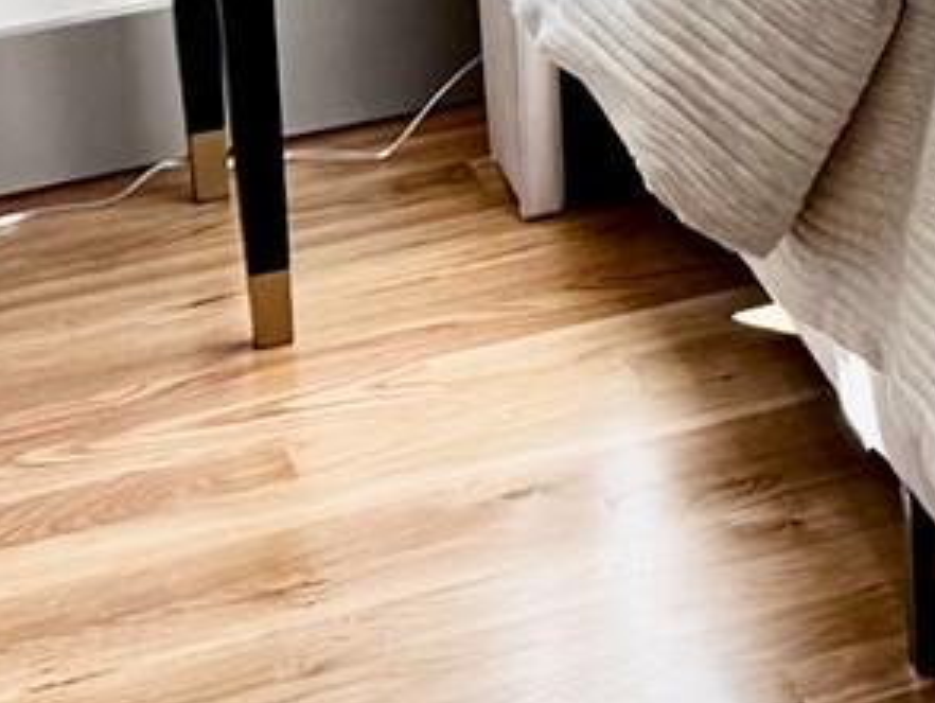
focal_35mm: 167
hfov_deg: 10.4
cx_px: 2156
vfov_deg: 8.0
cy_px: -1202
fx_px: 4514
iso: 100
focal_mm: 6.76
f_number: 1.78
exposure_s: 1/504
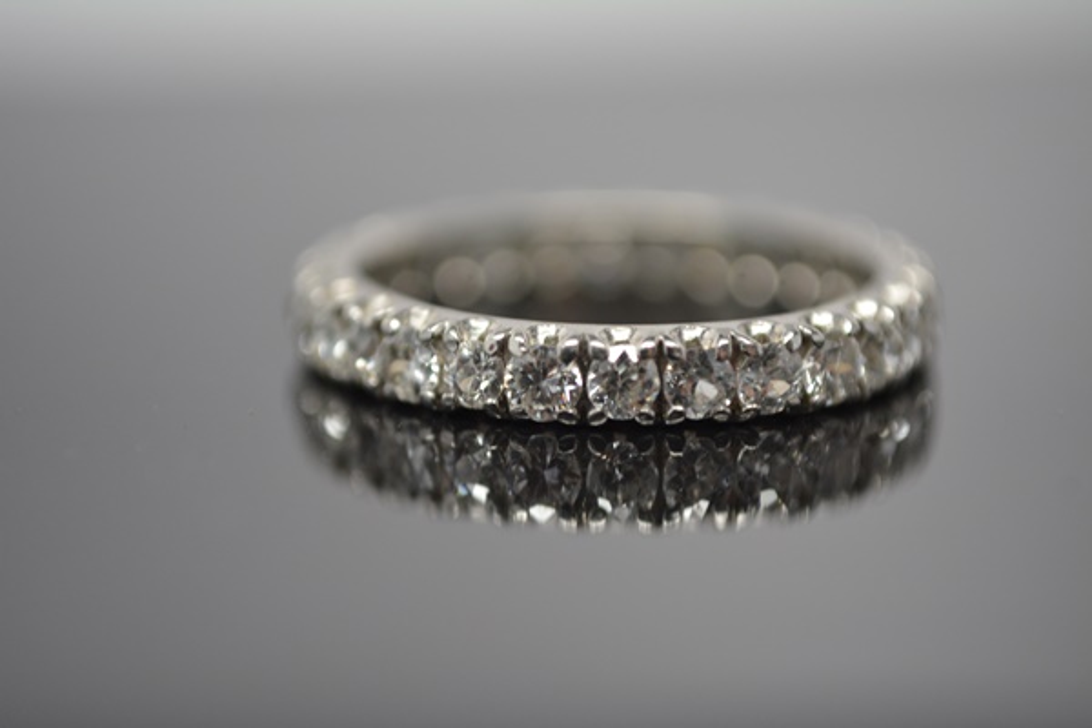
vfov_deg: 16.6
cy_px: 364
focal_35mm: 82
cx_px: 546
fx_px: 2502
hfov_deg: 24.6
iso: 800
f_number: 5.6
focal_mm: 55
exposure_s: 1/50
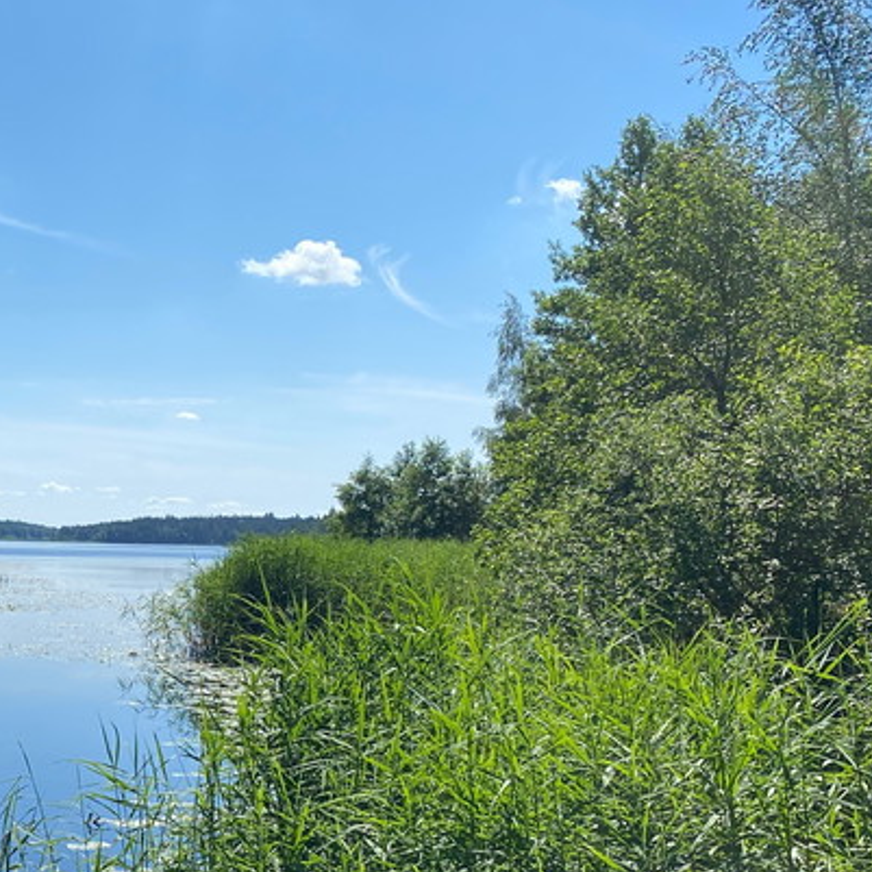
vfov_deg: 30.4
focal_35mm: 55
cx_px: -91
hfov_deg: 28.2
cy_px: 678
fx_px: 1567
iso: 32
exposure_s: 1/4274
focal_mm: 4.25
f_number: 1.8
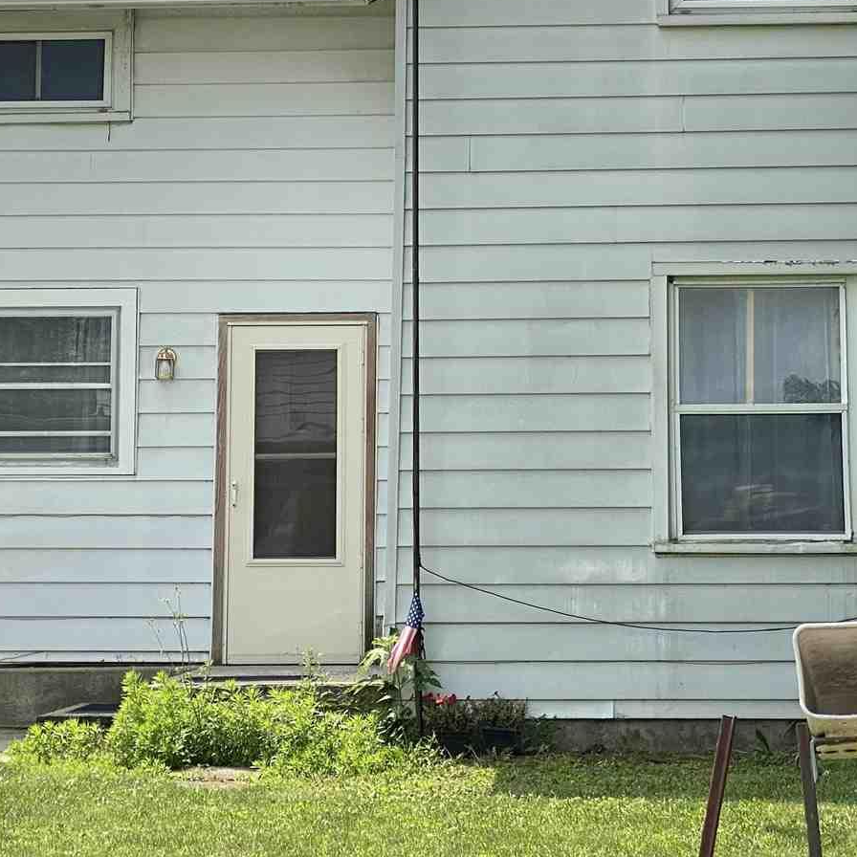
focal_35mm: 105
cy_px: 185
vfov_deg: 16.5
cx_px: 479
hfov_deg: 16.6
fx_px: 2941
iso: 20
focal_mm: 6
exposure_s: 1/1712
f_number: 2
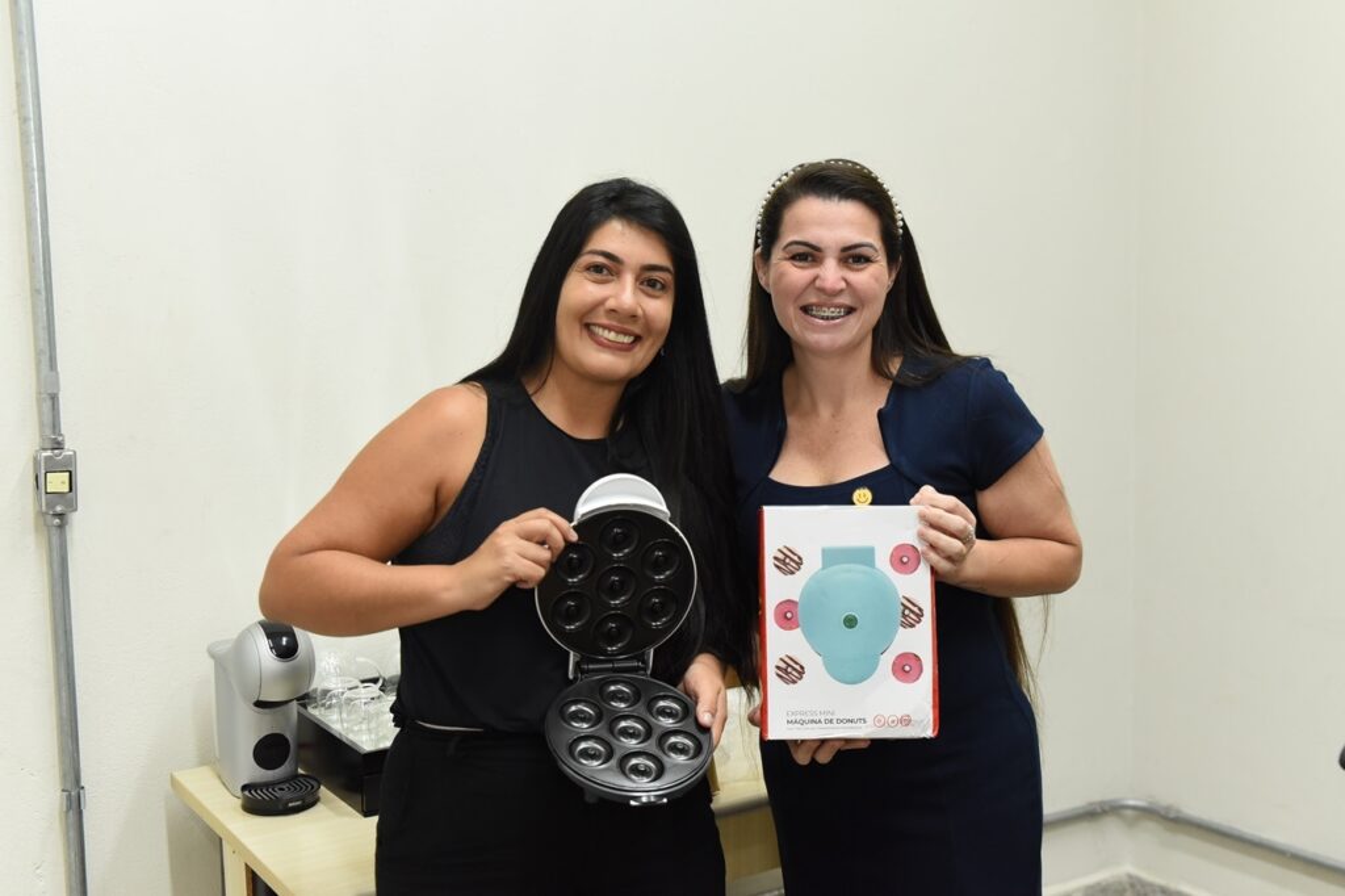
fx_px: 1643
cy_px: 448
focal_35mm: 44
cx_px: 672
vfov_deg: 30.5
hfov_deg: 44.5
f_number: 4
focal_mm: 44
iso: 3200
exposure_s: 1/160
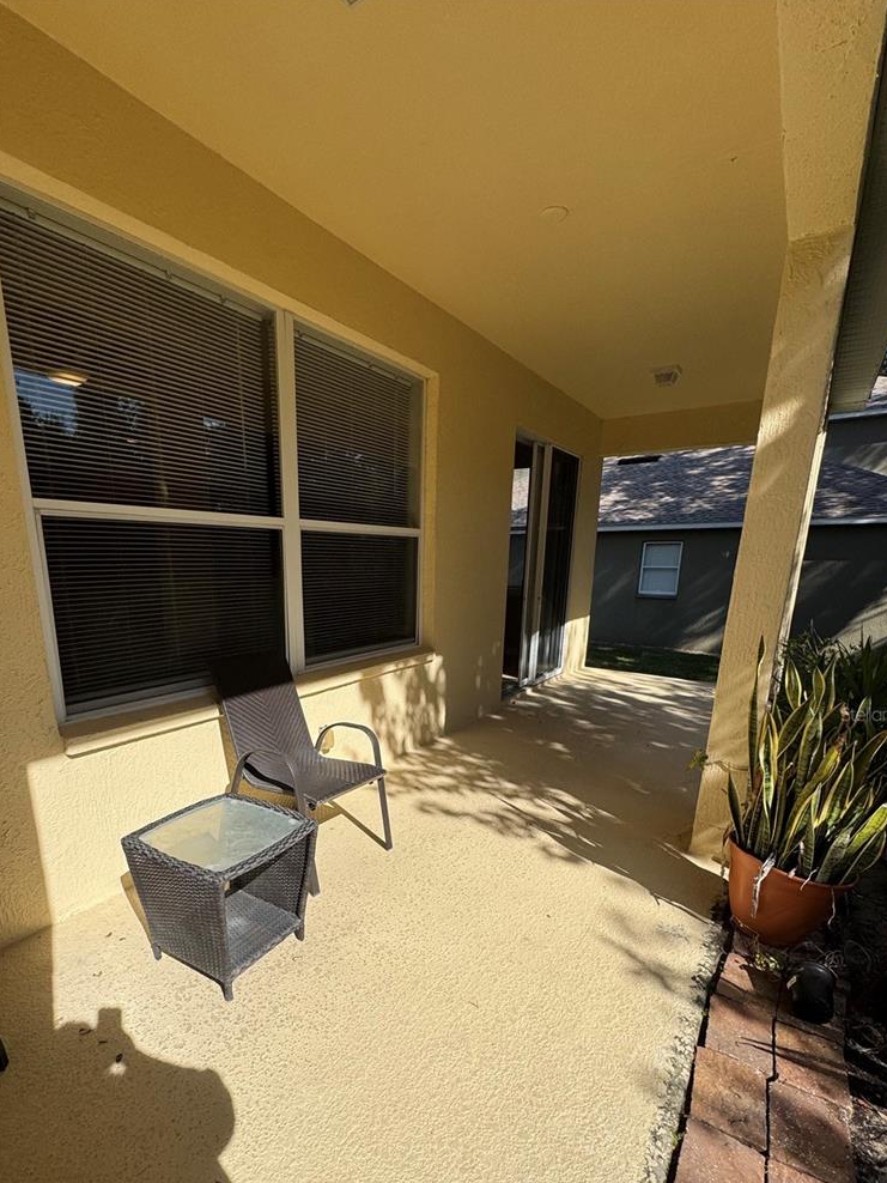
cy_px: 714
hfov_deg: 74.4
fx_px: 581
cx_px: 387
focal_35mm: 17
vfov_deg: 89.8
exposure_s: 1/2985
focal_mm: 2.22
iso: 50
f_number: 2.2
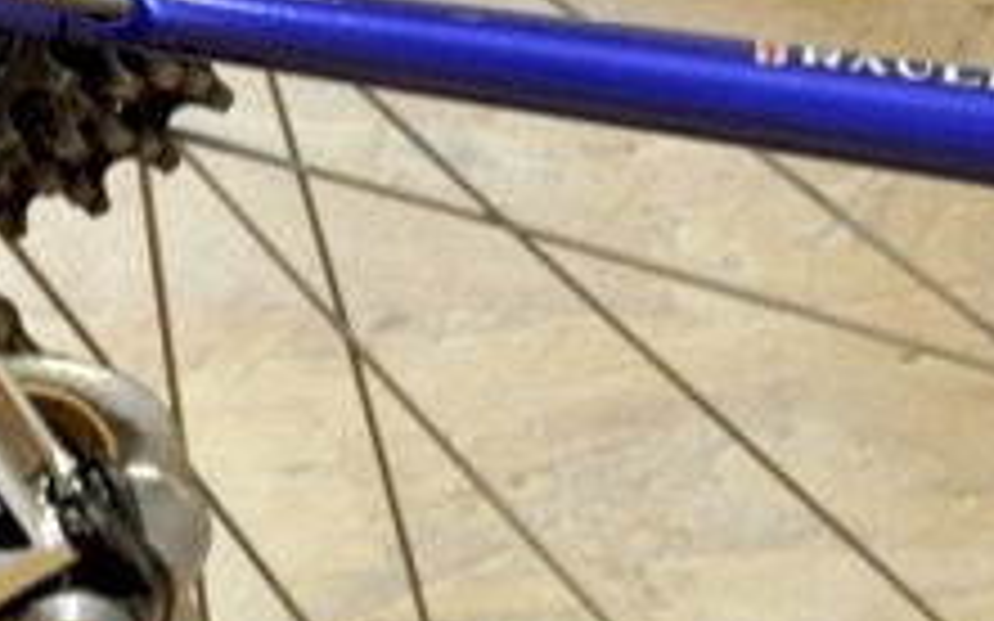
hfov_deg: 3.6
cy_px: 468
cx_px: 1592
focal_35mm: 581
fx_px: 15735
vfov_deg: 2.3
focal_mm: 105
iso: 800
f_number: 11
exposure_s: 1/2
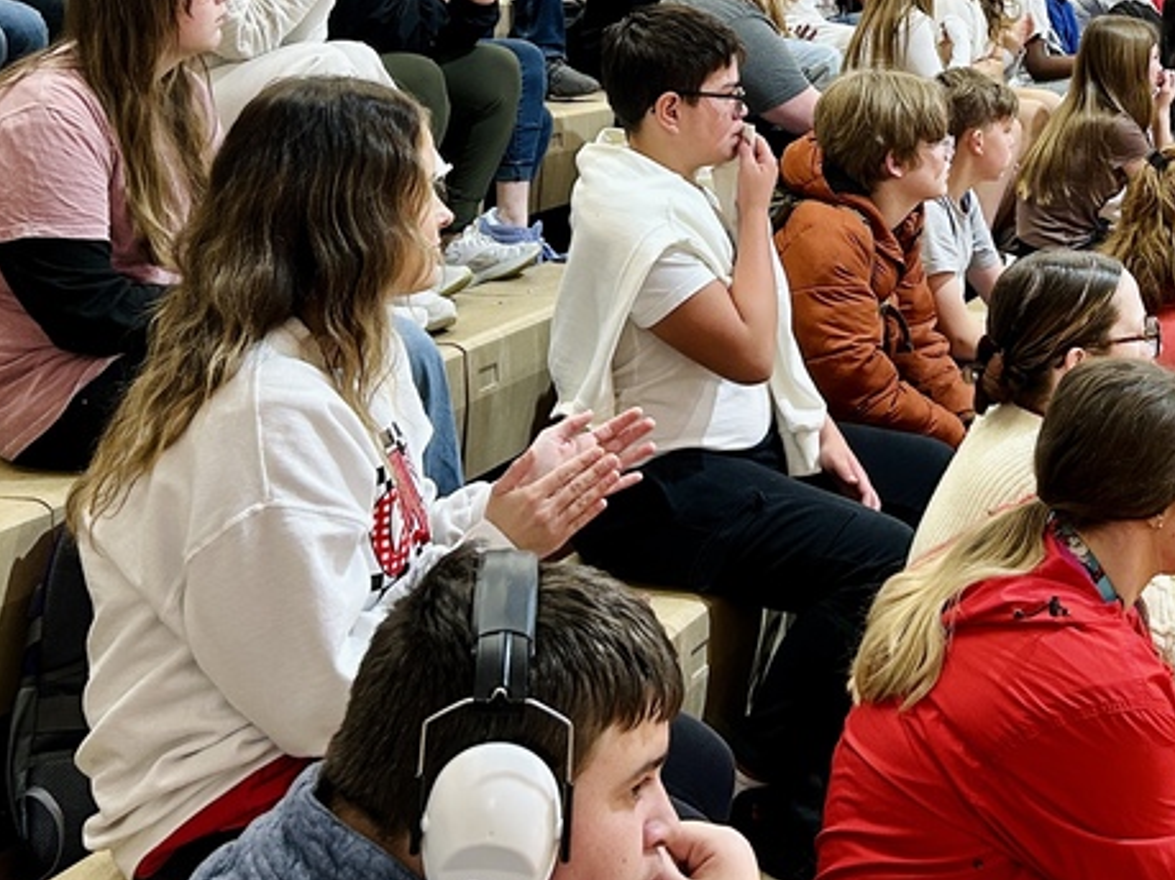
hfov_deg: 32.9
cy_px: -8
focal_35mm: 58
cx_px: 794
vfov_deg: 24.1
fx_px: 1968
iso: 125
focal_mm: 5.7
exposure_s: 1/60
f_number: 1.5
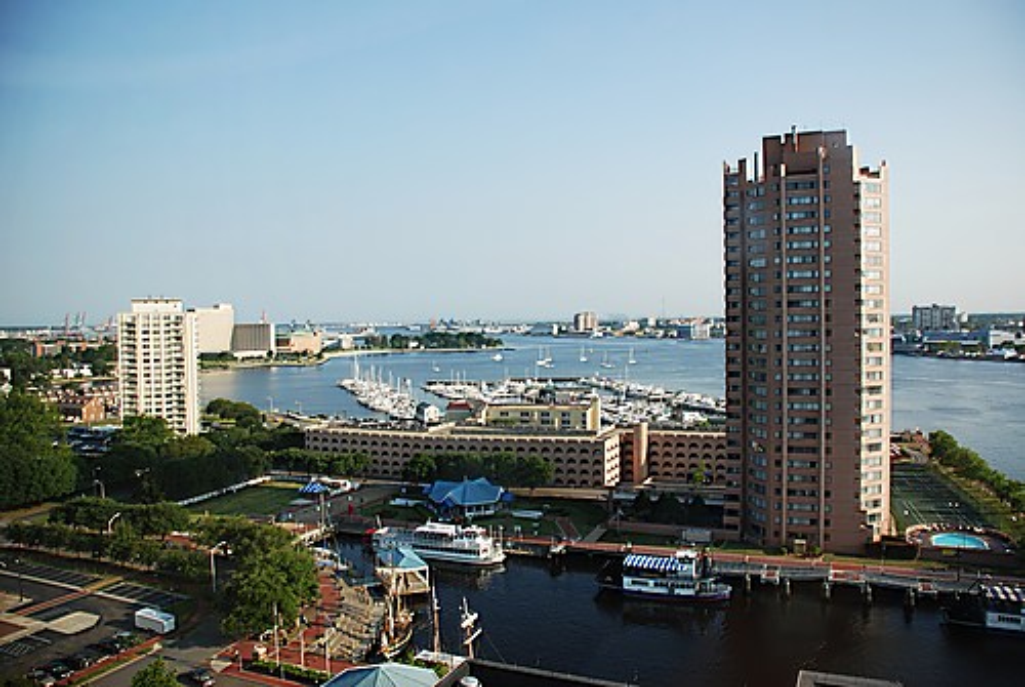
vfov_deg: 48.1
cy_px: 344
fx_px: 770
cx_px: 512
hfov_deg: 67.3
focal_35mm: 27
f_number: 3.5
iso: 100
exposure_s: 1/250
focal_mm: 18
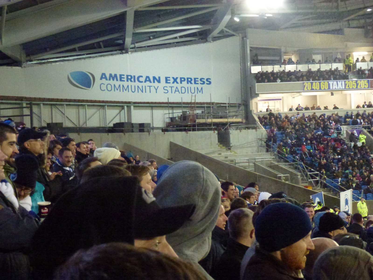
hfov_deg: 31.7
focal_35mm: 61
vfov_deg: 24.0
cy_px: 140
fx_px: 657
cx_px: 186
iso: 1600
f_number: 4.5
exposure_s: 1/40
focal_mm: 10.9
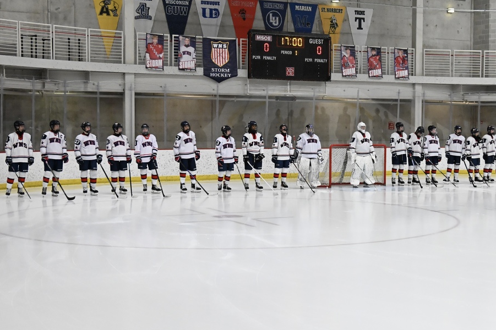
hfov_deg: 39.6
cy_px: 147
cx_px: 276
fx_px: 689
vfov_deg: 27.0
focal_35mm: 50
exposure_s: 1/1600
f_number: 5.3
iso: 11400
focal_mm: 44
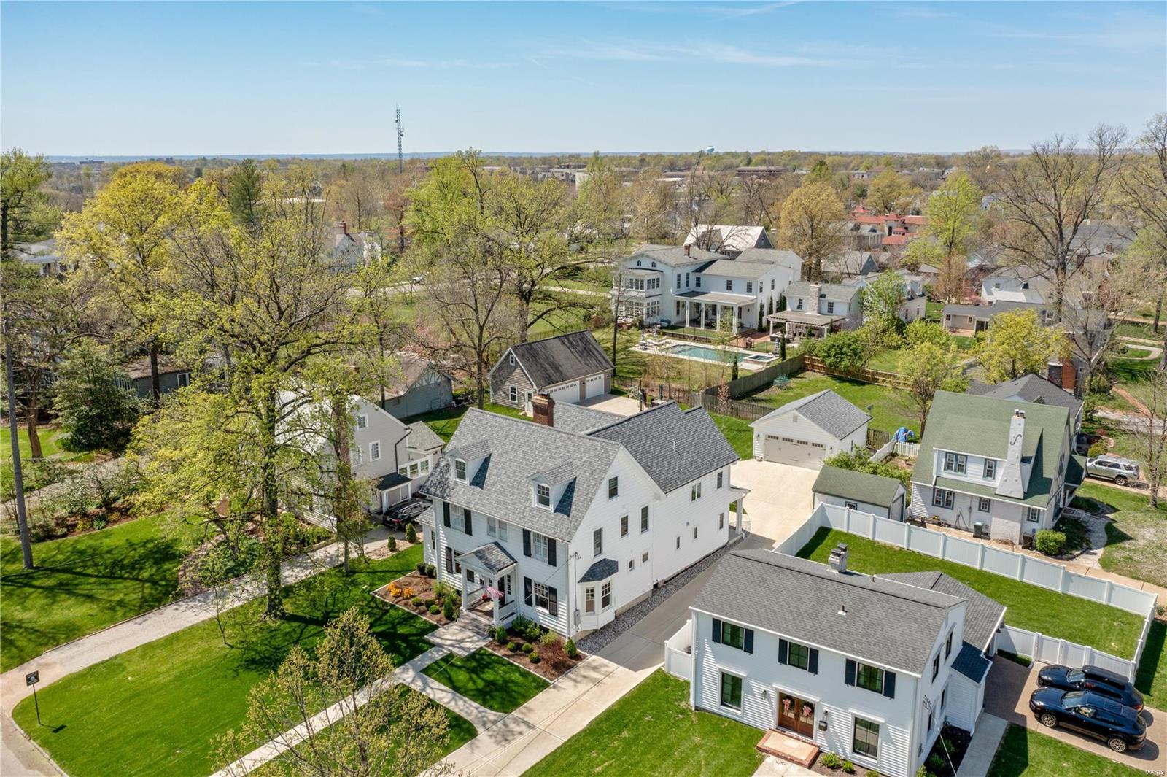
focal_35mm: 28
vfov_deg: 46.4
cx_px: 584
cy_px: 388
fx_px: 907
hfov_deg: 65.5
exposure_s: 1/400
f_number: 5.6
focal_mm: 10.26
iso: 100
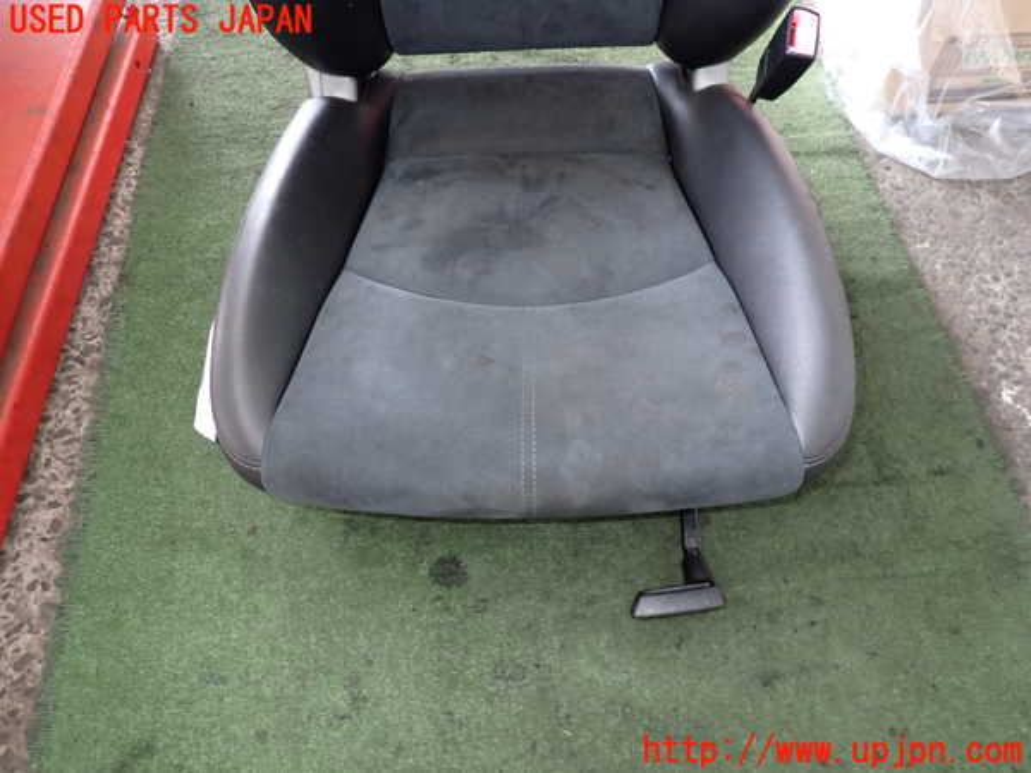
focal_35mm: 25
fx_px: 745
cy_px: 386
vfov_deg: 54.9
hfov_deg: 69.4
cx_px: 516
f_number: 2
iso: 200
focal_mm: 4.5
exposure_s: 1/30
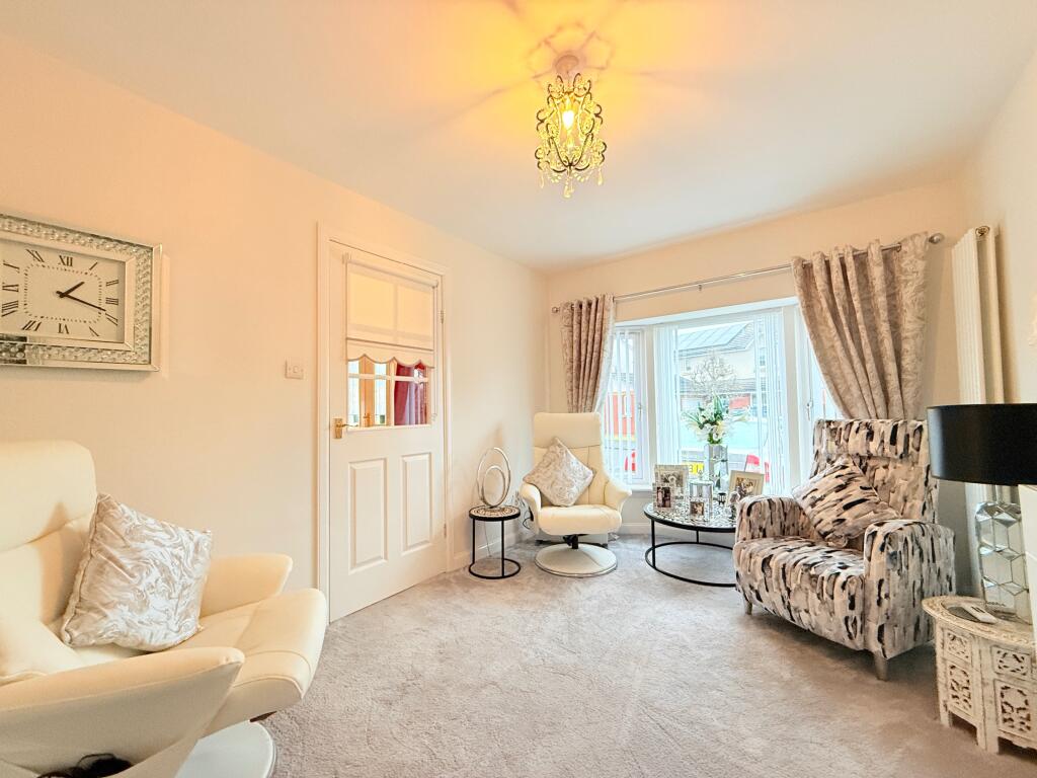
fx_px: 419
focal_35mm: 14
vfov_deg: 85.7
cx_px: 518
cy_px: 389
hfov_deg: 102.1
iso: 320
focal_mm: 2.22
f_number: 2.2
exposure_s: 1/82
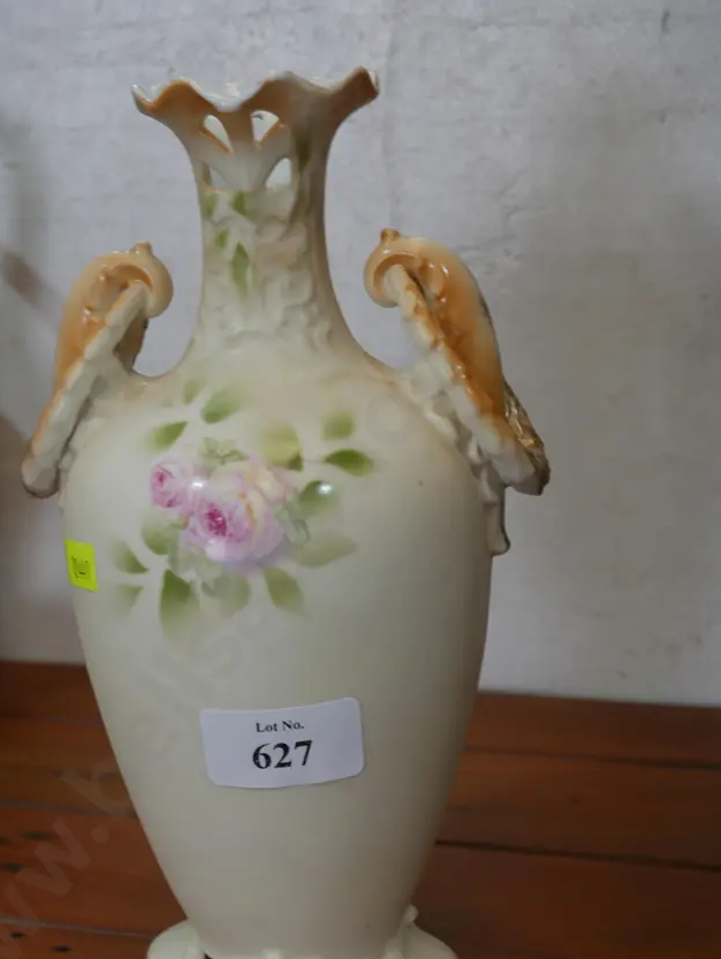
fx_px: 1636
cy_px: 554
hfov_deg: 24.8
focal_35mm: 59
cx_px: 287
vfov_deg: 32.6
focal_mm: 24
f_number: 5.2
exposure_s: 1/60
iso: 250
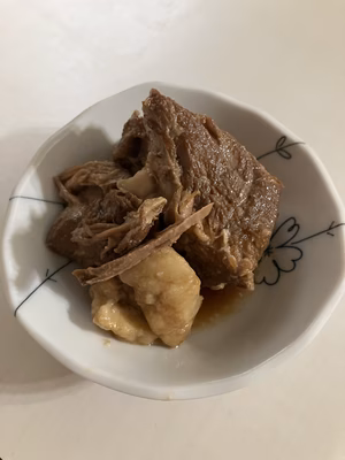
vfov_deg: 63.4
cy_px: 230
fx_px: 372
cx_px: 172
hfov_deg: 49.7
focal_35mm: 28
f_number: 1.8
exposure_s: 1/33
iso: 320
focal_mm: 3.99
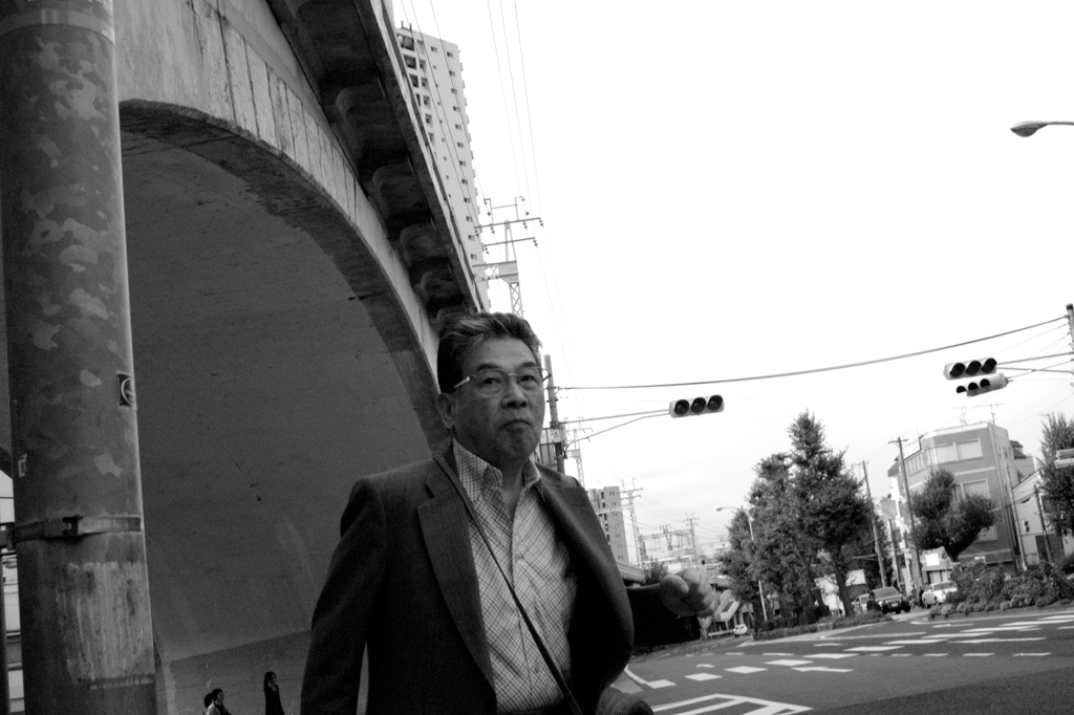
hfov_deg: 47.4
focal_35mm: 41
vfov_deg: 32.6
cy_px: 358
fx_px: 1223
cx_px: 537
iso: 800
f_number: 9
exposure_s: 1/500
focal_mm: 24.2
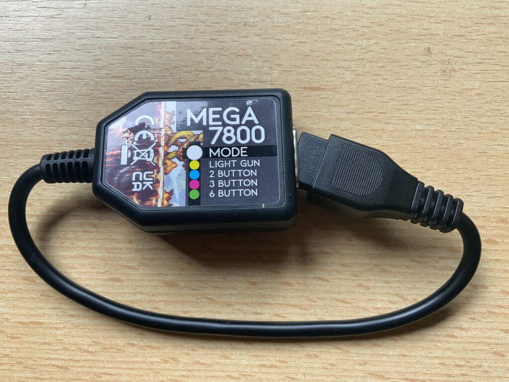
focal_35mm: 29
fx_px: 426
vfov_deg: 48.2
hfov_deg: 61.7
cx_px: 254
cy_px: 191
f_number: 1.8
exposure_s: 1/100
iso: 32
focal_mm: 3
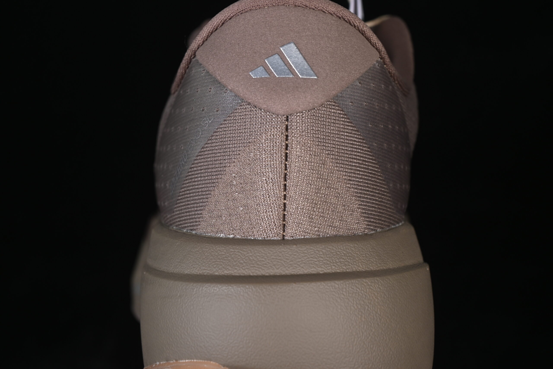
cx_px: 276
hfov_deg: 27.0
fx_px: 1152
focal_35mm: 75
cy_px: 184
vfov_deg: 18.2
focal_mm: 50
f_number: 6.3
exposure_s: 1/60
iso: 160
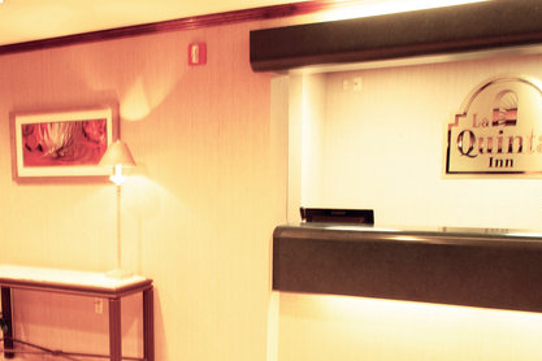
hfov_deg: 41.5
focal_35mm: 46
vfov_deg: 28.6
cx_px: 135
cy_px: 293
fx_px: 693
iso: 400
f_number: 7.1
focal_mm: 16
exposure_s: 1/3
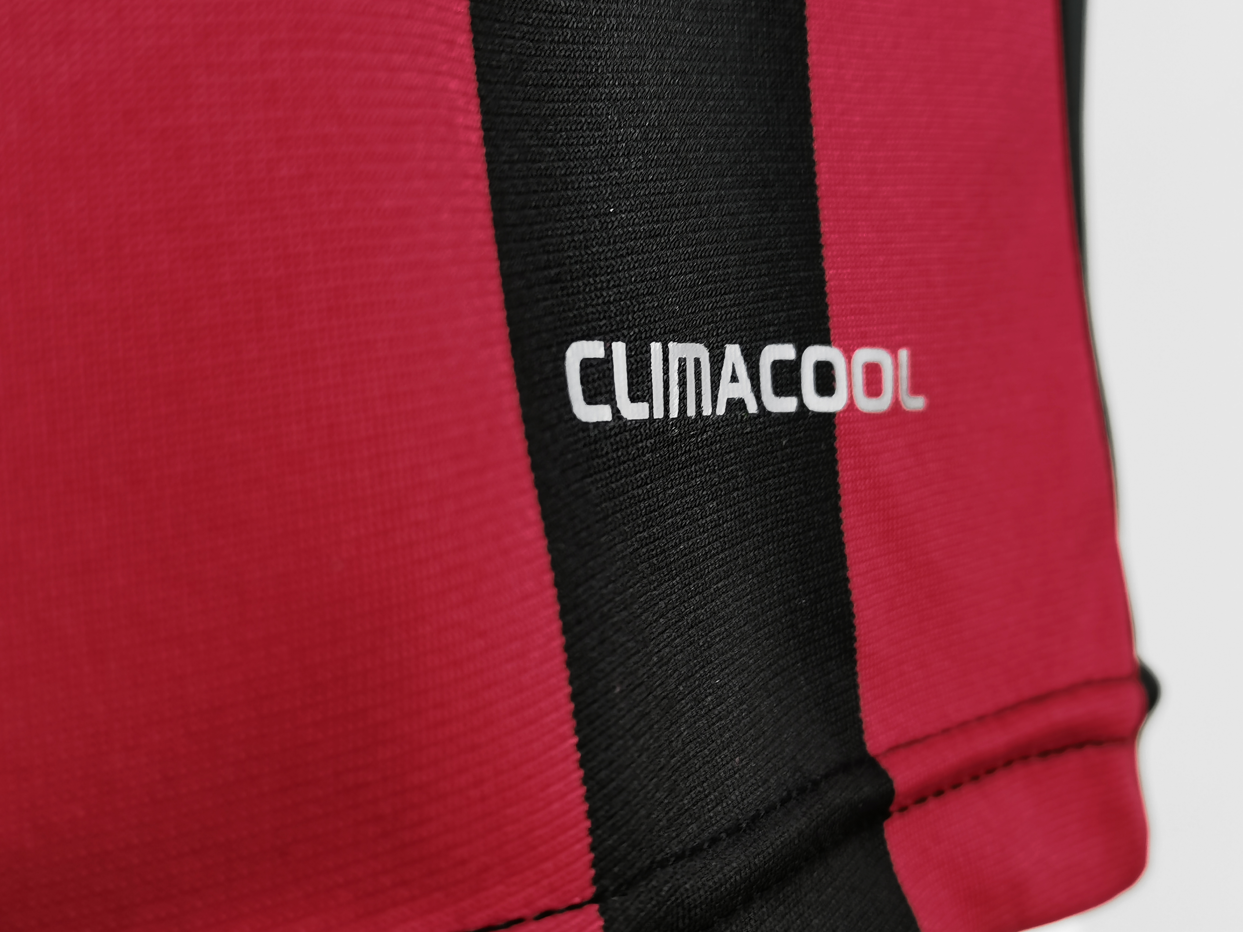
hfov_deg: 42.1
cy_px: 466
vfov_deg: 32.2
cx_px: 622
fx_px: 1616
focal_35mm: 45
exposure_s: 1/36
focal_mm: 5.58
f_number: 1.8
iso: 200
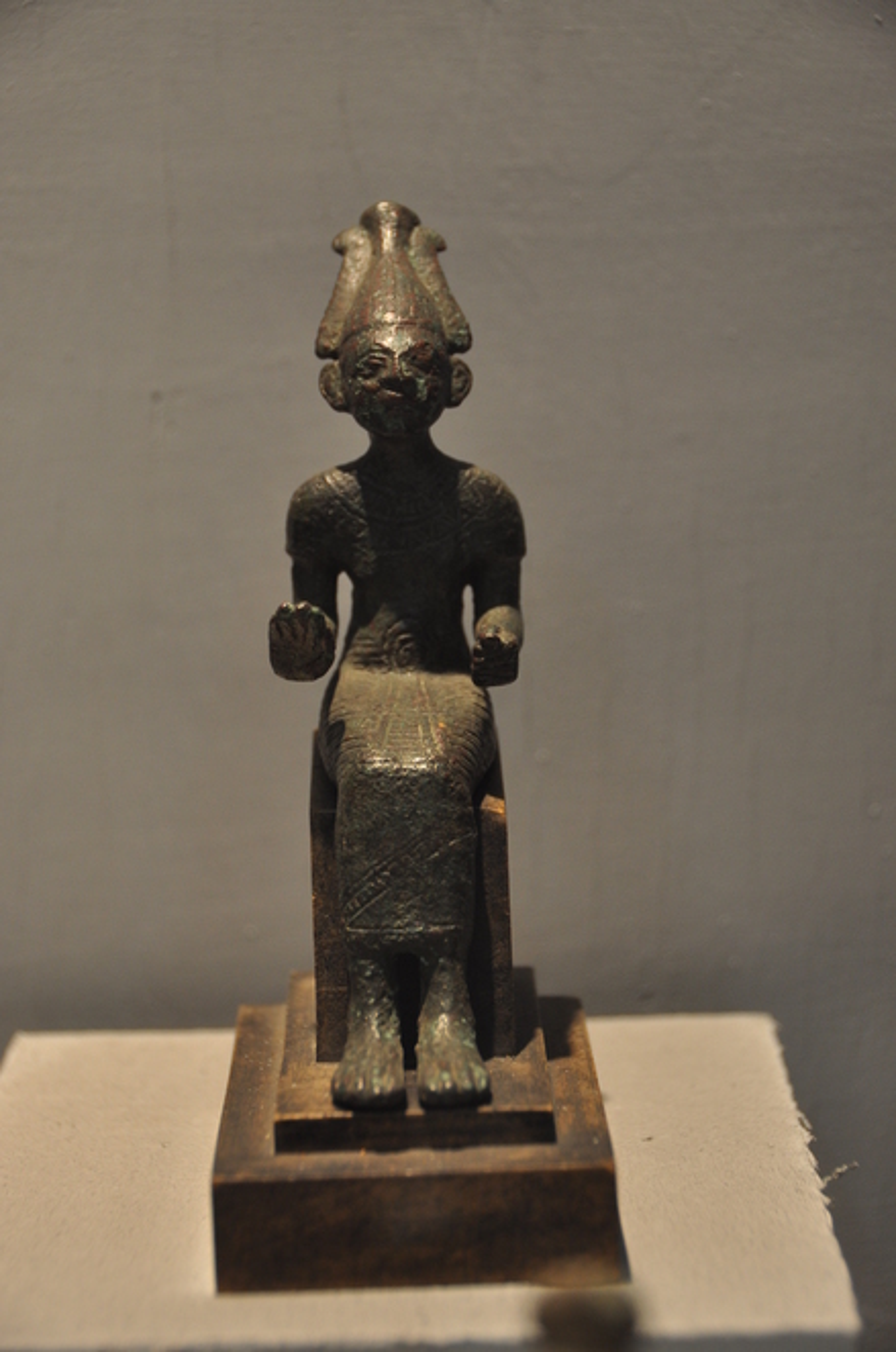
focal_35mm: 84
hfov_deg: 16.2
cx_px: 448
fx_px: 3147
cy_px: 676
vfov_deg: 24.2
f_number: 4.8
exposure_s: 1/25
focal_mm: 56
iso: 500
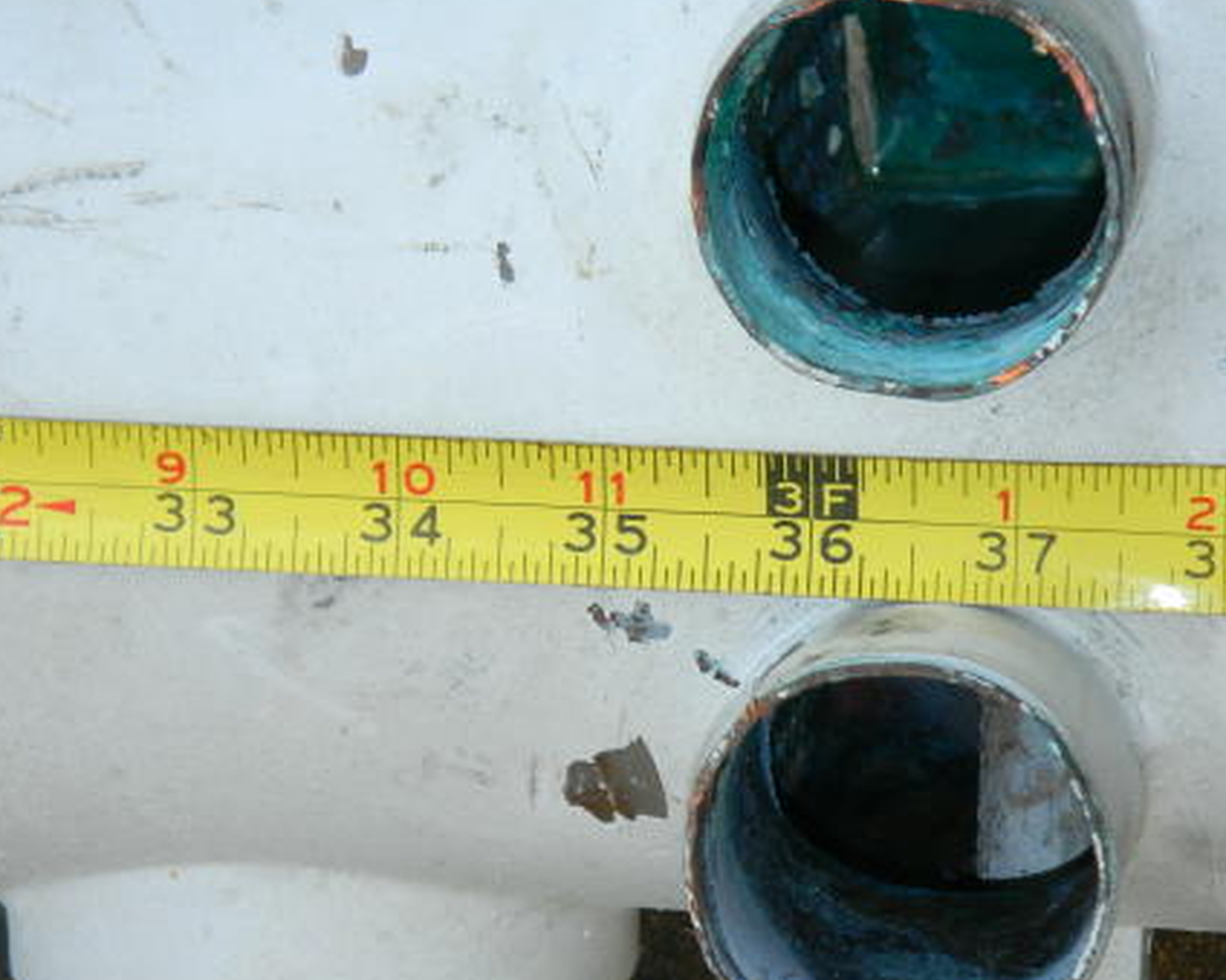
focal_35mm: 218
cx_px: 677
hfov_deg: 8.9
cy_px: 445
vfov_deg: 7.1
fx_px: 7908
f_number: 5
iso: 80
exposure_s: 1/129
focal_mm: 26.8
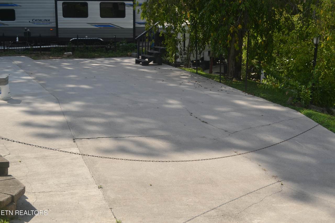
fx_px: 447
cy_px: 112
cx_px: 168
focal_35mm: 48
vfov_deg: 28.1
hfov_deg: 41.1
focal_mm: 32
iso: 100
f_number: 7.1
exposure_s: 1/200
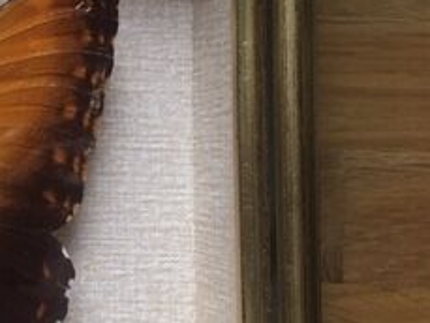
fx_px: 1007
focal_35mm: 81
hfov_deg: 21.4
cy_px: 162
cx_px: -152
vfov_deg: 18.2
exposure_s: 1/33
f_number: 2.2
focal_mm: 4.15
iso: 125
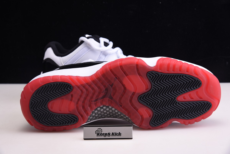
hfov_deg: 26.0
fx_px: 498
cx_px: 115
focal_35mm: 78
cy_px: 77
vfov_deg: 17.5
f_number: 11
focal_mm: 78
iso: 100
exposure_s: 1/125
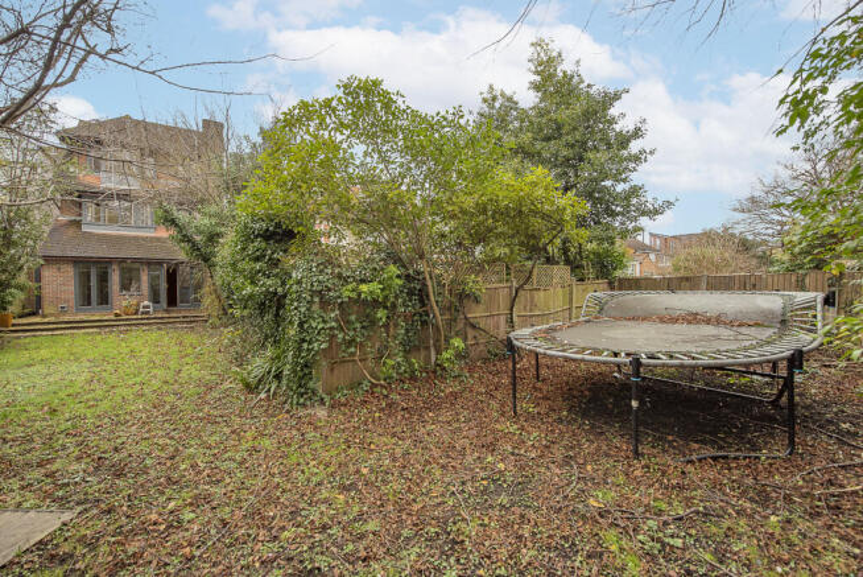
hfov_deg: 104.2
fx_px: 336
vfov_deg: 81.3
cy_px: 288
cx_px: 432
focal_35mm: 14
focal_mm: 14
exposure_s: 1/160
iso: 500
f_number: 5.6
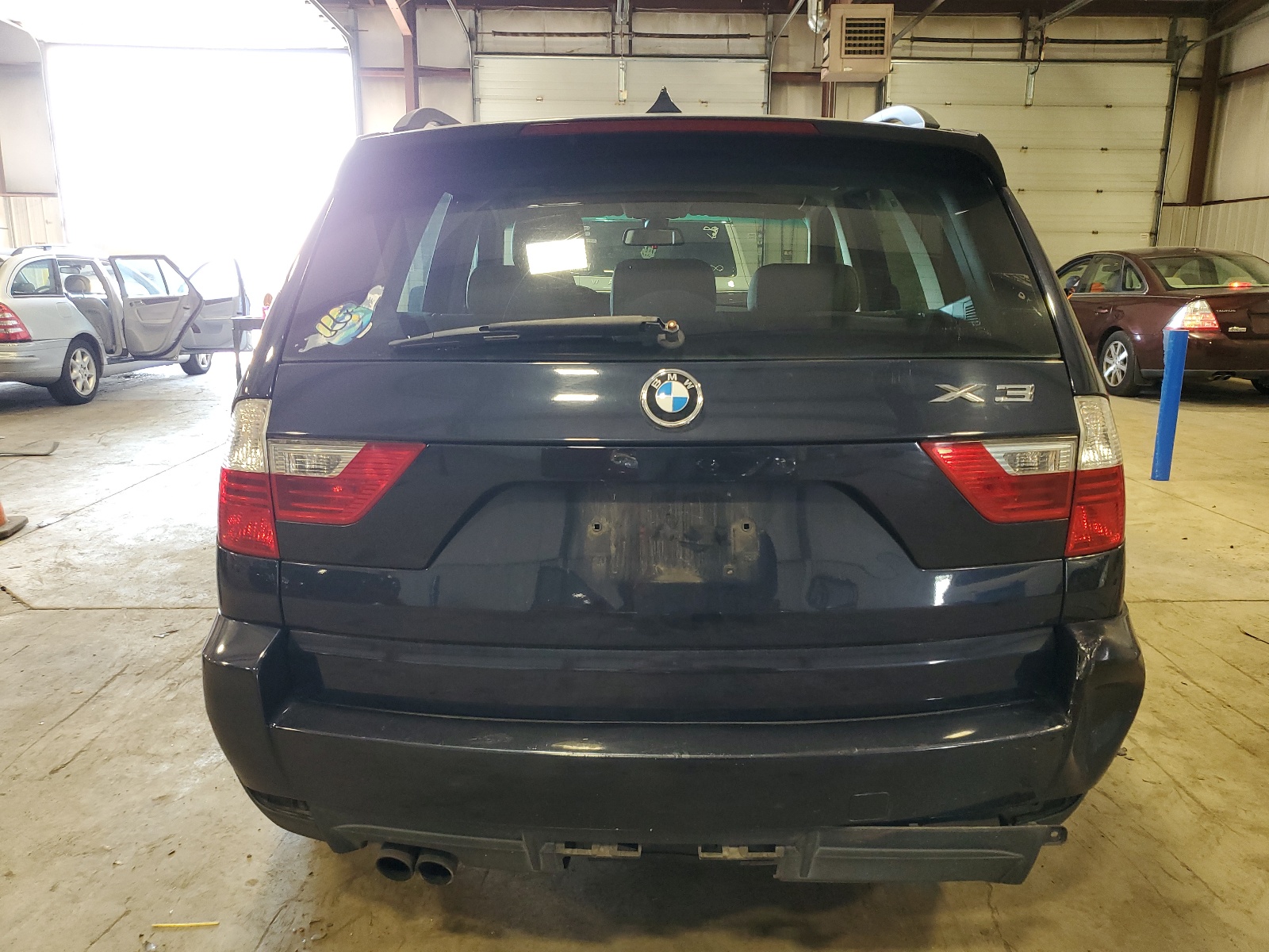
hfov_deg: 67.3
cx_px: 634
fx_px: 953
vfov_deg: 53.1
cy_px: 476
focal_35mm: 26
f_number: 1.5
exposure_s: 1/60.2
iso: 114
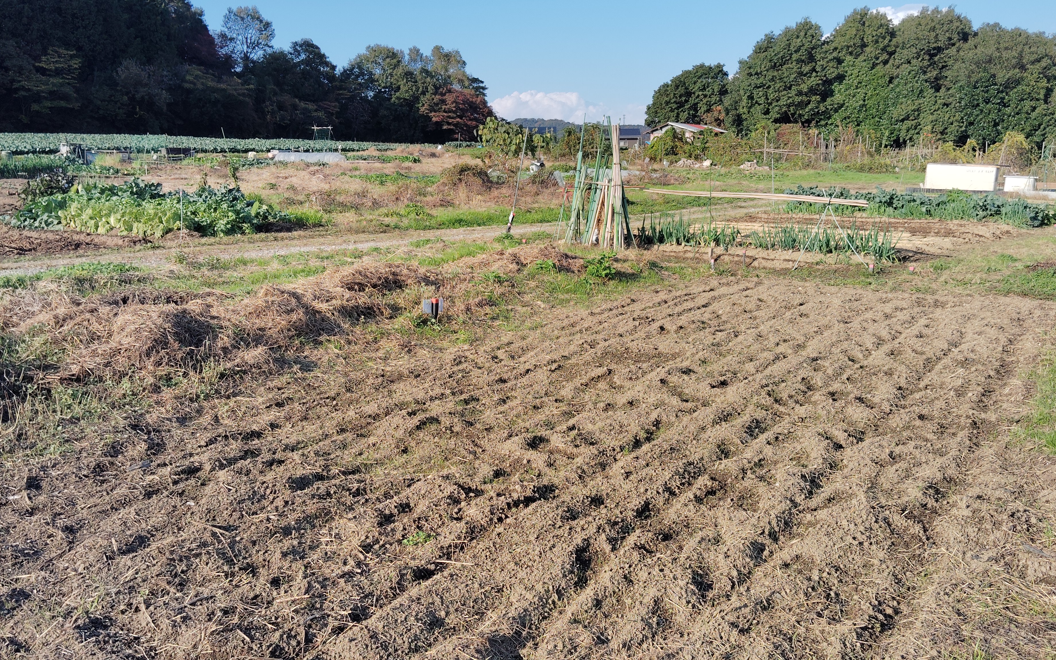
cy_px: 339
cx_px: 531
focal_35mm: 33
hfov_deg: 58.1
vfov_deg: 38.3
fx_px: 950
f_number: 1.8
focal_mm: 4.22
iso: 50
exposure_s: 1/544
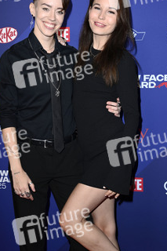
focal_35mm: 70
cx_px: 75
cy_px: 109
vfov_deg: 28.8
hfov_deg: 19.4
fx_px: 488
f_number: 5.6
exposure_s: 1/250
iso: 640
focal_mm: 56
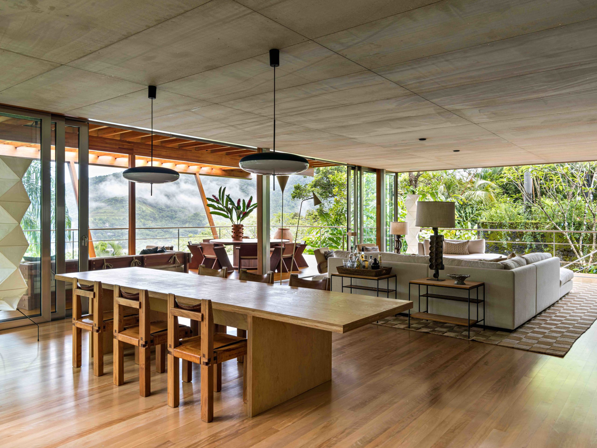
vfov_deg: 54.9
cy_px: 224
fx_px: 431
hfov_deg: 69.4
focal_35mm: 25
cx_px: 298
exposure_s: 1/13
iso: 200
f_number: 11
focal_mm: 33
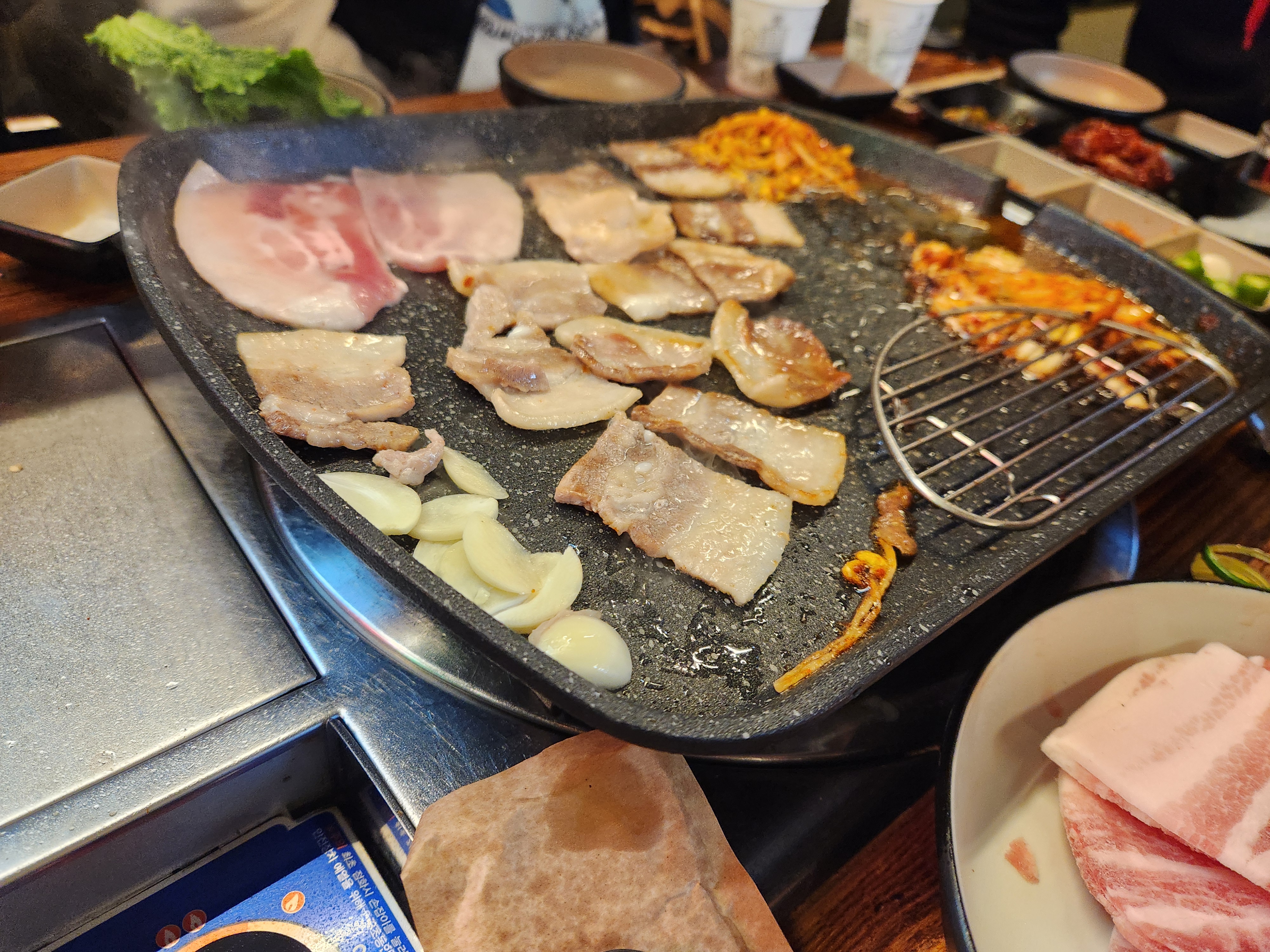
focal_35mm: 23
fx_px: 844
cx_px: 635
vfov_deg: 58.9
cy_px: 476
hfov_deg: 73.9
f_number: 1.8
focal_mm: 5.4
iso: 500
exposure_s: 1/120
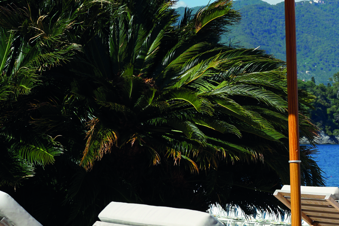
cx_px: 453
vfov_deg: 11.3
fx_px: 1139
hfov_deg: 16.0
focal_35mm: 121
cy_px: 144
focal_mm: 43
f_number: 9
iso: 200
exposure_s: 1/400
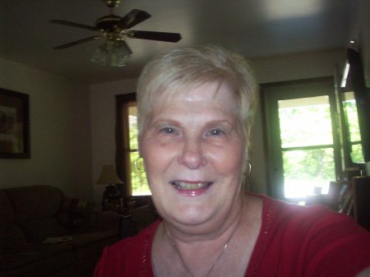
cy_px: 138
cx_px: 185
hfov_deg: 50.2
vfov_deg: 38.6
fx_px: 395
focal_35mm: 37
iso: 200
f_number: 2.8
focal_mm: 6.2
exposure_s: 1/64
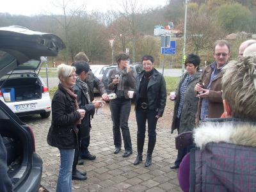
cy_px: 96
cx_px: 128
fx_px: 281
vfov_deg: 37.7
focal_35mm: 38
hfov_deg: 49.0
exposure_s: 1/125
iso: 80
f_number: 3
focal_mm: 6.3
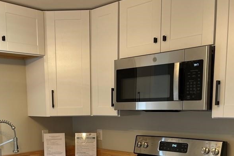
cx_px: 77
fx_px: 292
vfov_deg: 28.6
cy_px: 143
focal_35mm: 45
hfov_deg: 43.0
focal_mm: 5.1
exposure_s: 1/60
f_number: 1.6
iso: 80
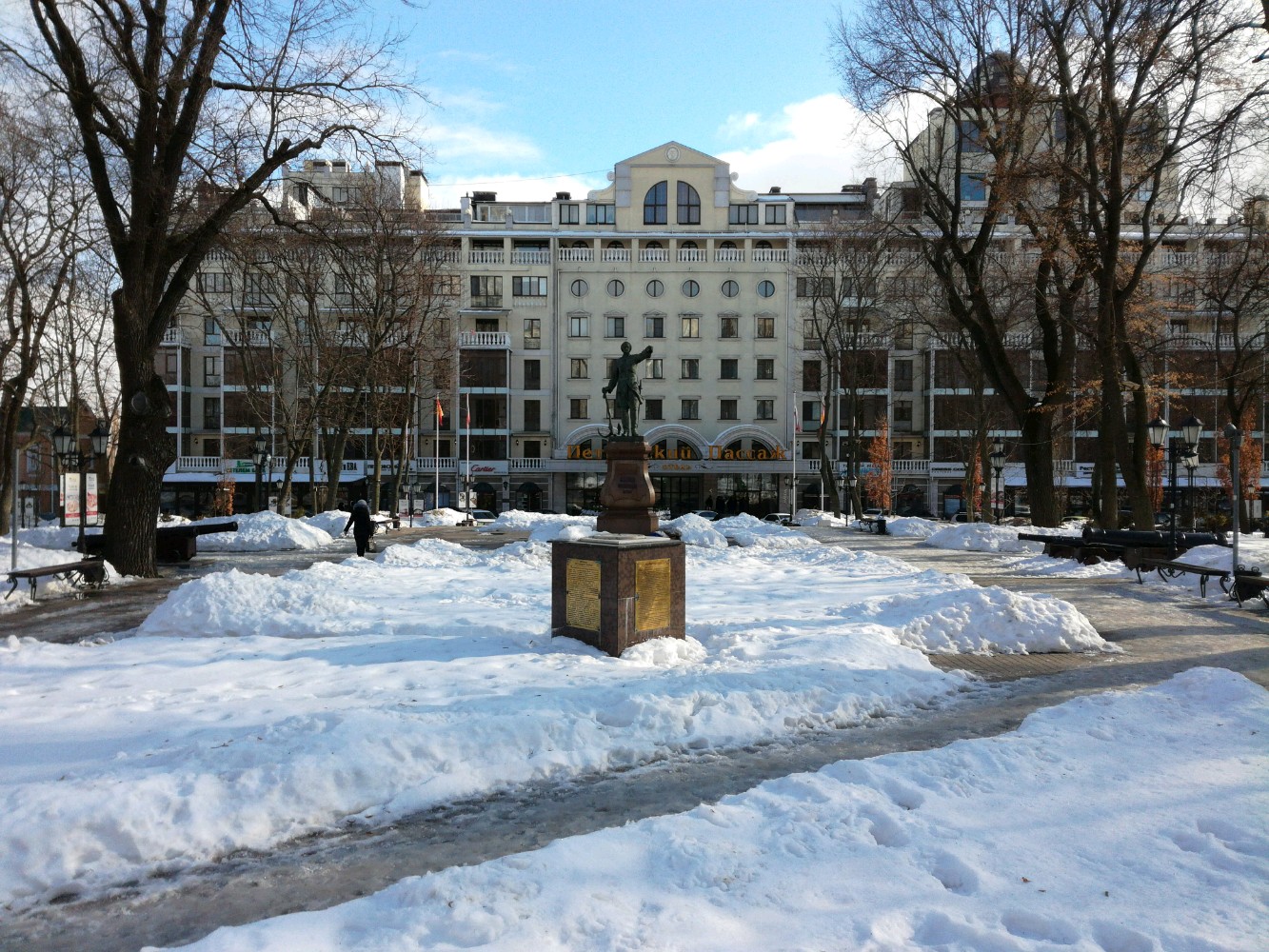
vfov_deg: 51.4
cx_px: 634
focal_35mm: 27
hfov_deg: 65.3
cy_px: 476
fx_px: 990
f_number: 2
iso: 50
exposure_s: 1/833
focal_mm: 3.79
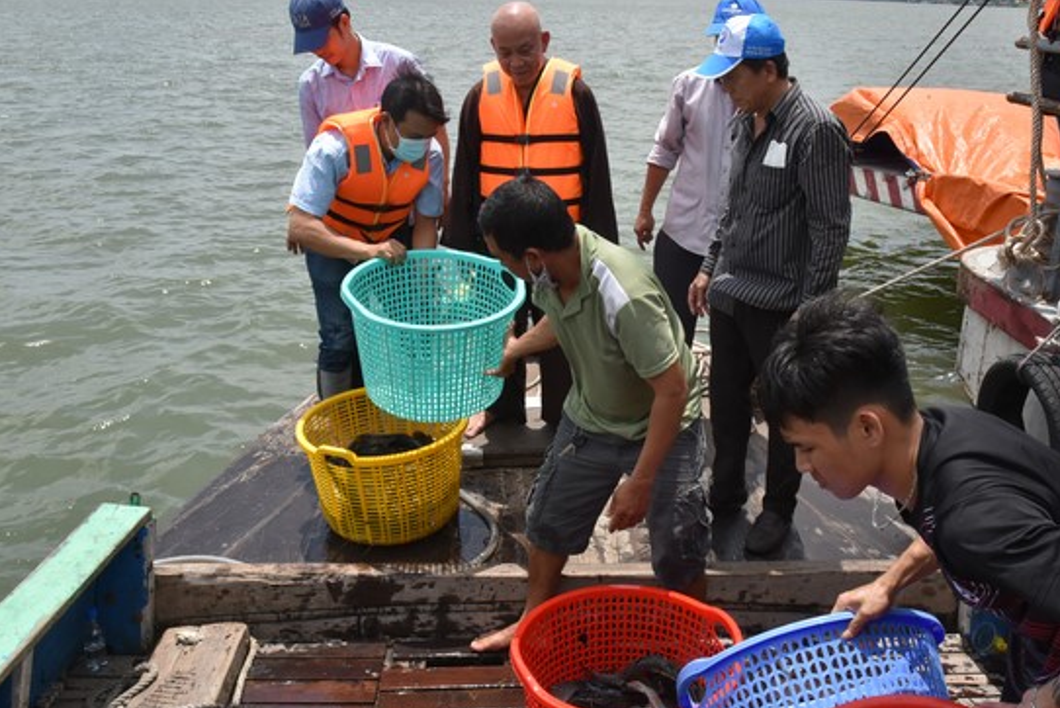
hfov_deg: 52.9
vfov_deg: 36.9
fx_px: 1061
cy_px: 358
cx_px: 602
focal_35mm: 36
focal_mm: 30
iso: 1600
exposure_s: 1/800
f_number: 14
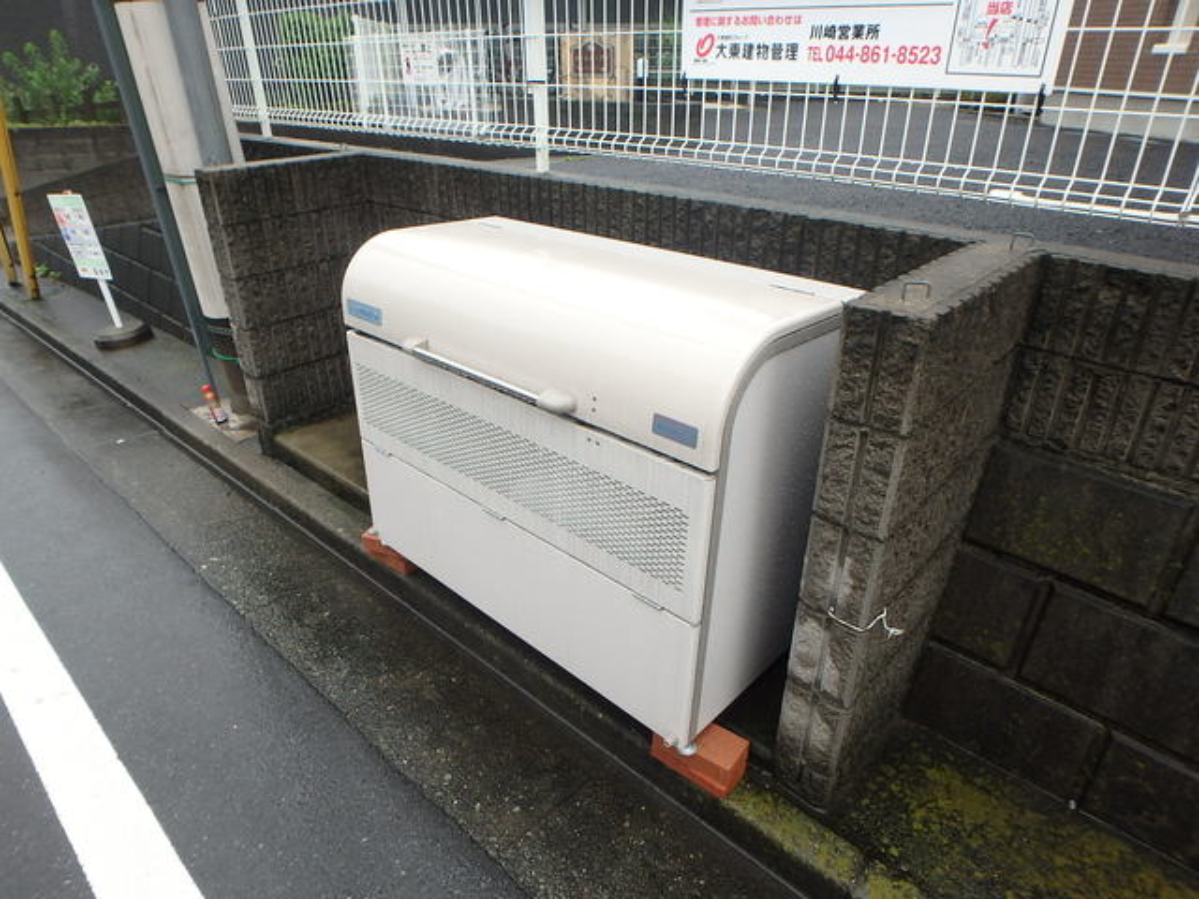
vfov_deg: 63.4
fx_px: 727
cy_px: 450
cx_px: 600
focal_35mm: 21
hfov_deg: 79.0
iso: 125
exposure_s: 1/80
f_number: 3.5
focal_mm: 3.7
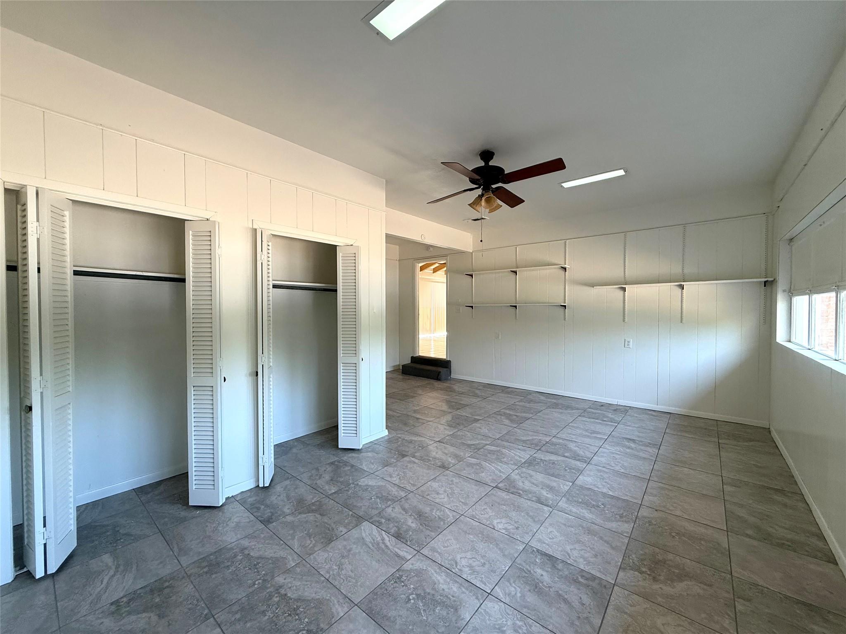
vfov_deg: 85.7
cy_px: 317
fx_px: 342
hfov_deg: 102.1
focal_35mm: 14
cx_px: 423
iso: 125
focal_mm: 2.22
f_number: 2.2
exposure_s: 1/120
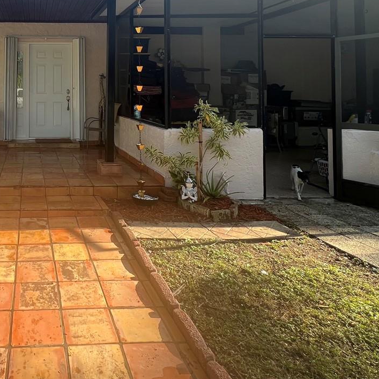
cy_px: 82
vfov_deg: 57.0
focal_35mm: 26
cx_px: 43
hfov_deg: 53.9
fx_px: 322
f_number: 1.8
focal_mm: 1.57
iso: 32
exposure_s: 1/134
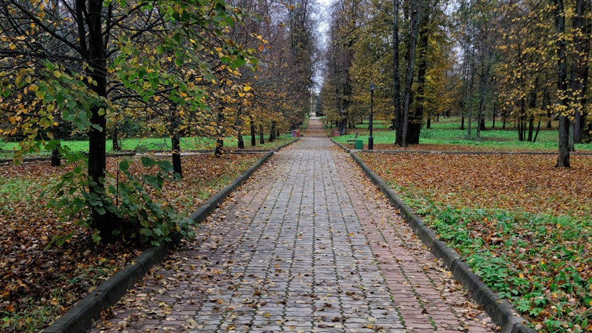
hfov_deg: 52.8
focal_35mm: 38
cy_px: 185
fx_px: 597
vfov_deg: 31.2
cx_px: 294
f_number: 7.1
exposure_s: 1/200
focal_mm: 24
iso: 500
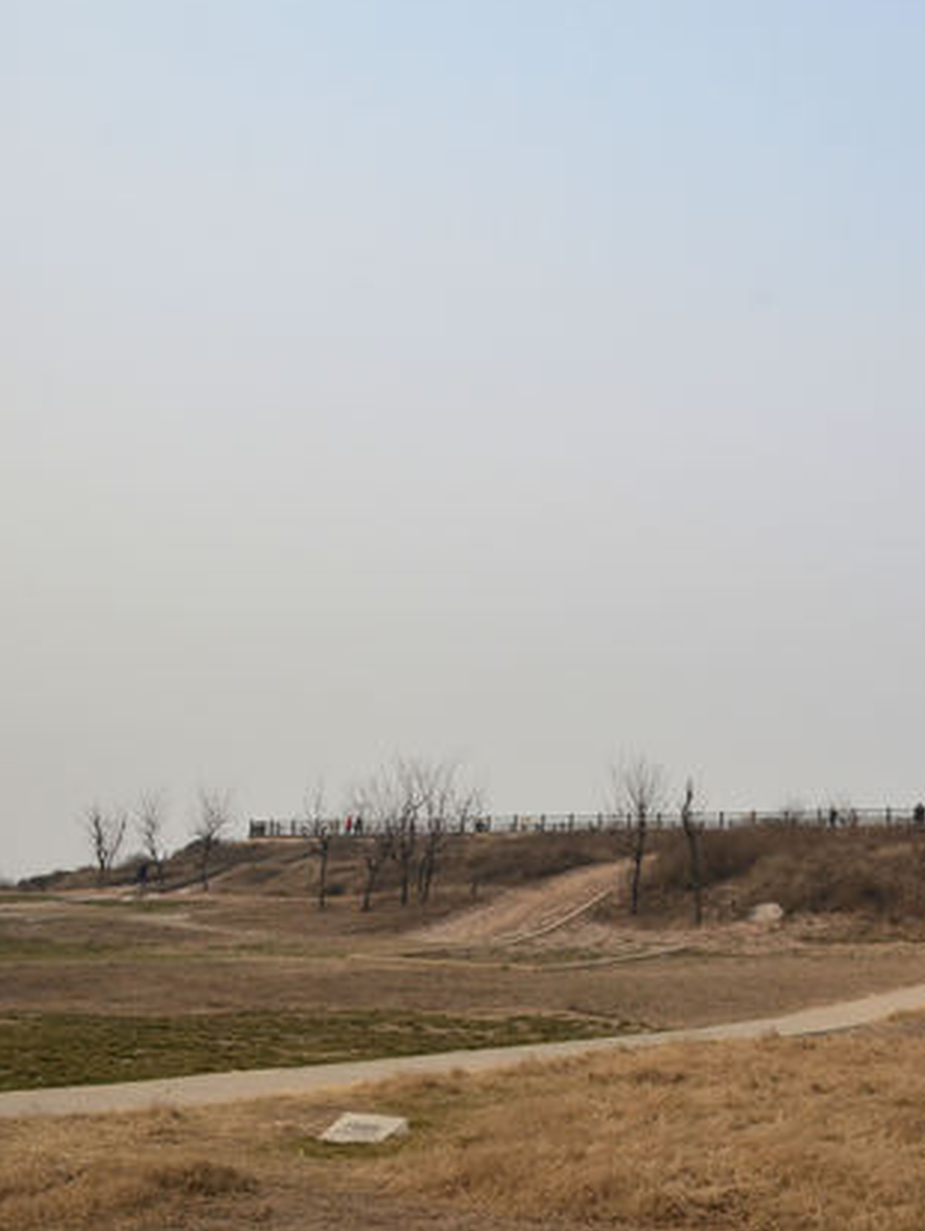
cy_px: 608
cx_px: 779
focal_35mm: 40
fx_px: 1424
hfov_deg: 34.5
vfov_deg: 46.8
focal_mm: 18
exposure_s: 1/320
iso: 400
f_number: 10
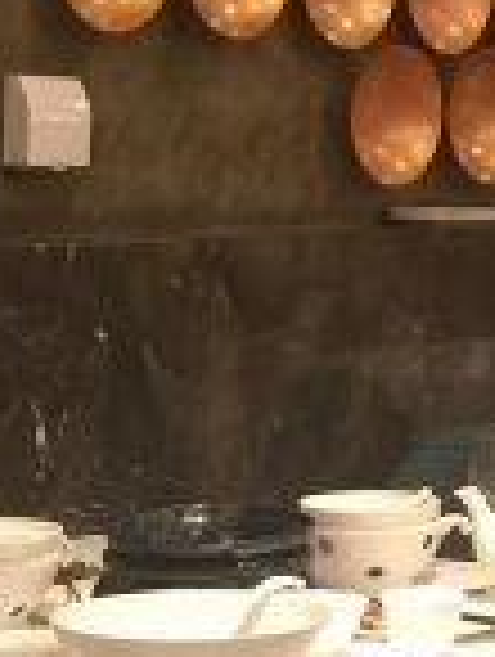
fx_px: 2643
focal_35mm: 139
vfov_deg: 14.0
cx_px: 988
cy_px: 0
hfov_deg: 9.9
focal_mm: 4.15
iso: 100
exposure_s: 1/17
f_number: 2.2
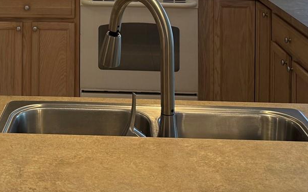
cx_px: 84
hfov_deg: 30.2
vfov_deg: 17.4
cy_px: -99
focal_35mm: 67
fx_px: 562
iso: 200
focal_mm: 6.76
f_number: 1.78
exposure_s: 1/158
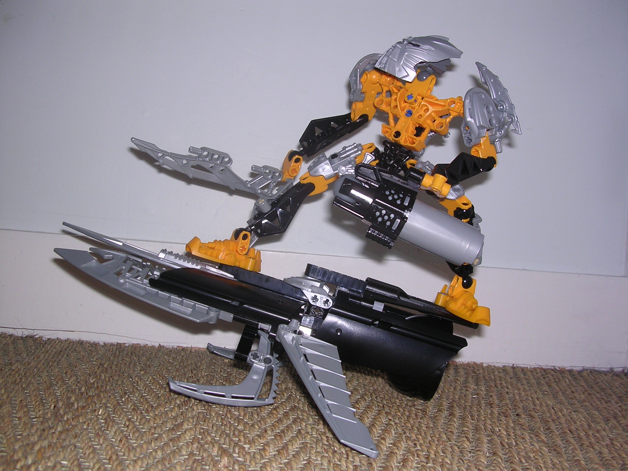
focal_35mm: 38
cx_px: 314
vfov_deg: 37.7
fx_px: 689
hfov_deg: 49.0
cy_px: 236
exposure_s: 1/60.1
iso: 100
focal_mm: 5.8
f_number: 2.8
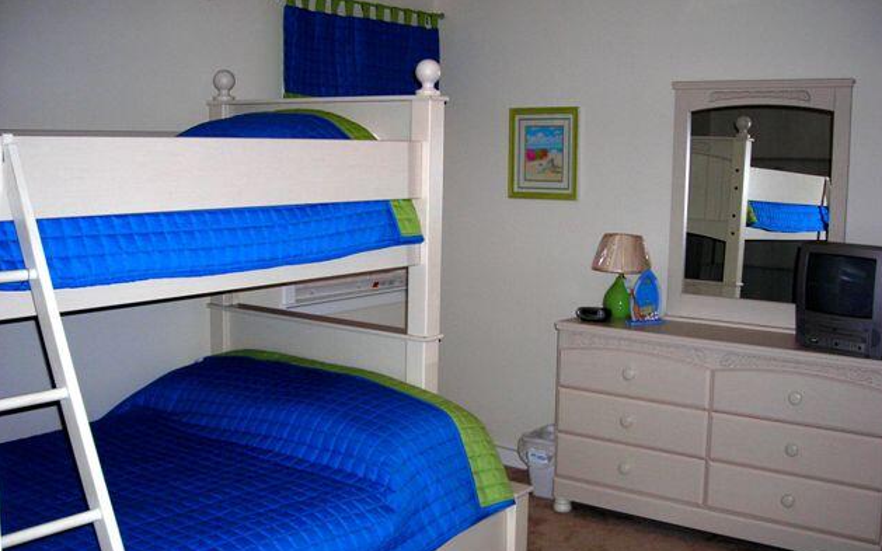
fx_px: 985
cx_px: 446
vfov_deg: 31.2
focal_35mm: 41
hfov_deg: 48.2
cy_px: 289
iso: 65
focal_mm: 6.3
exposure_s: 1/60.1
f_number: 3.2
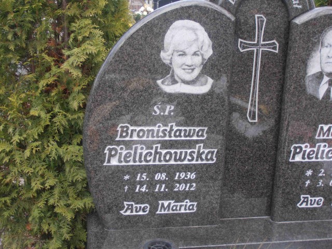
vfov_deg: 25.7
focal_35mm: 57
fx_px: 547
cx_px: 166
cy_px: 124
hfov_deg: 33.8
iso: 125
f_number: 4.5
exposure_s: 1/50
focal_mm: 10.04
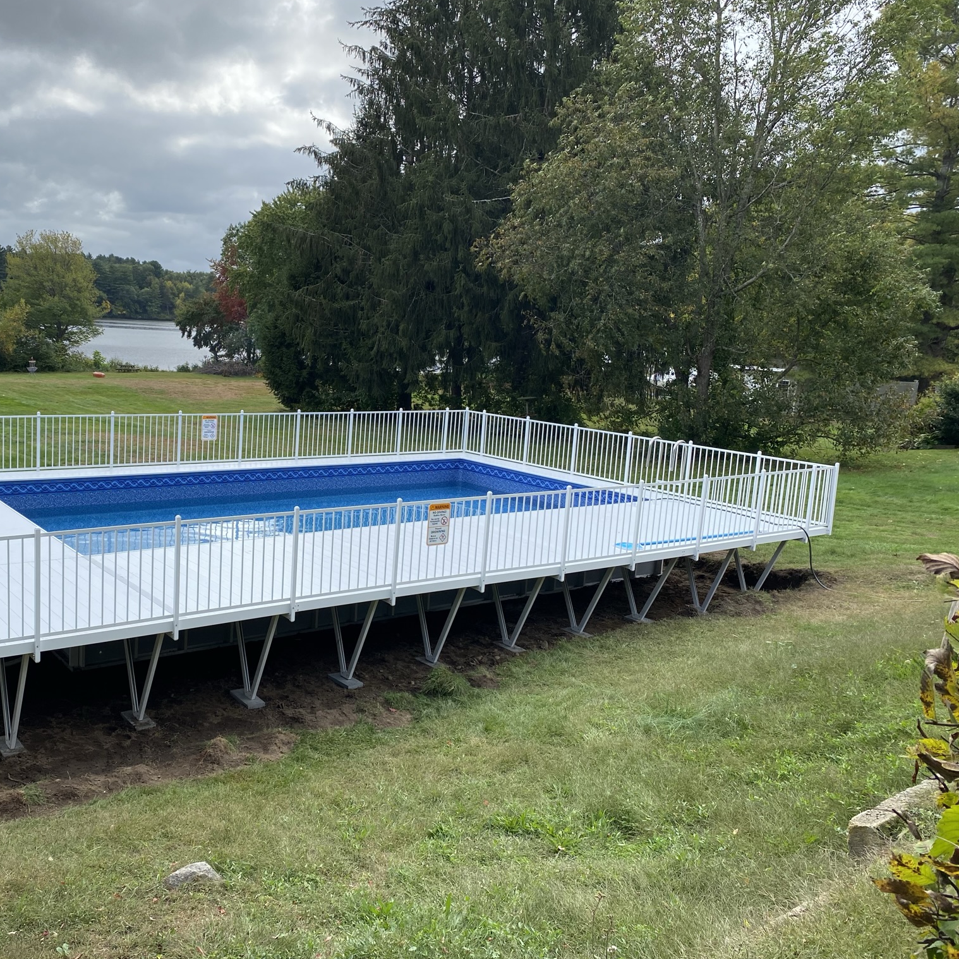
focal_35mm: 31
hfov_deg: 51.6
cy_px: 476
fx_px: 972
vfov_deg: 52.5
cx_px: 324
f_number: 1.8
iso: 32
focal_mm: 4.25
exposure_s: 1/1678
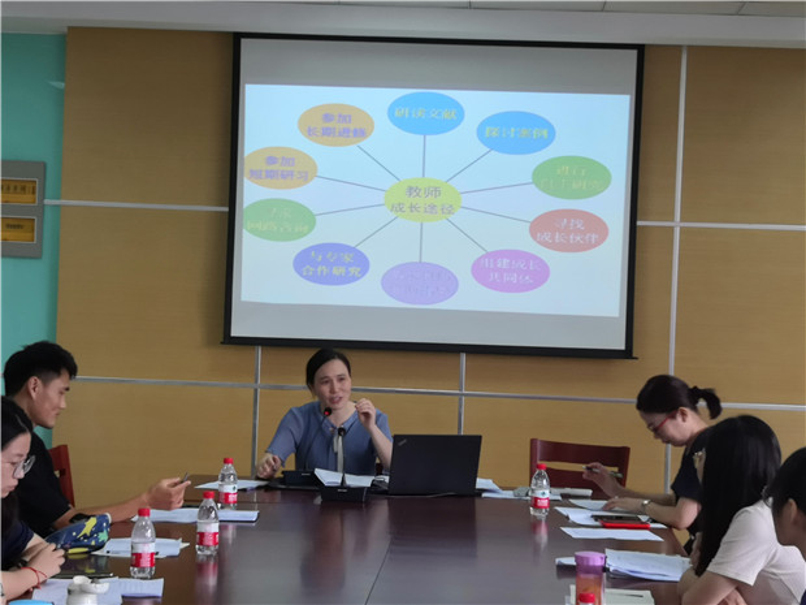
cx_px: 403
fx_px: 1793
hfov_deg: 25.3
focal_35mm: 77
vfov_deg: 19.1
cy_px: 302
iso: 80
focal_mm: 3.95
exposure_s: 1/50
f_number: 1.8
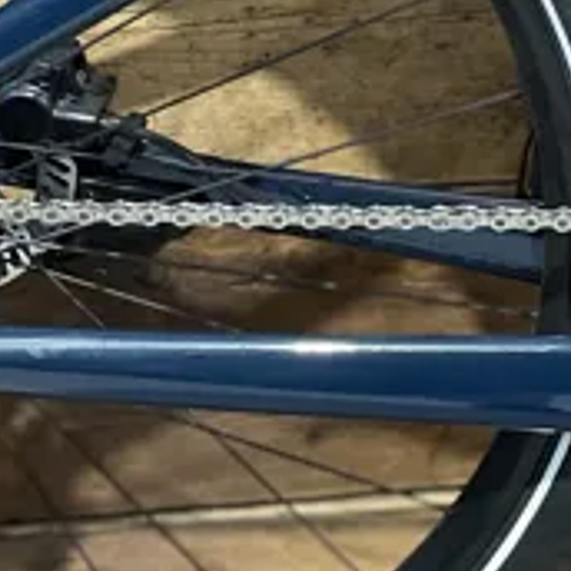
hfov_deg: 15.2
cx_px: 837
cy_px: -133
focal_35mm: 107
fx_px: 1997
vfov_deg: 15.6
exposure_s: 1/50
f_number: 1.6
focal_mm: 4.2
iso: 500
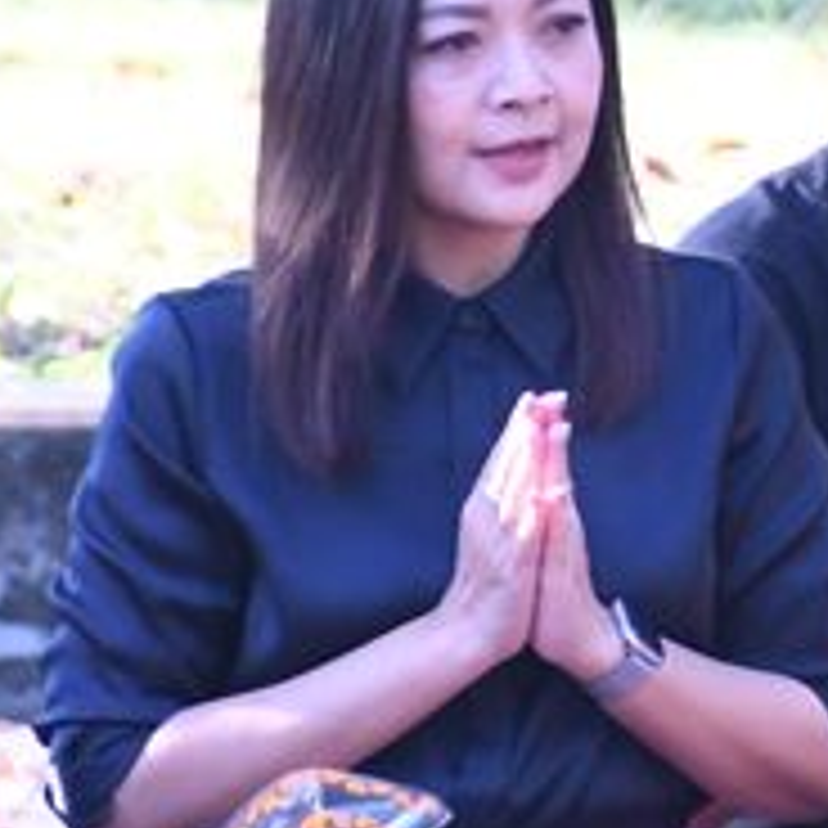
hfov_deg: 1.8
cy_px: 88
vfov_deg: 1.8
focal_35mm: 994
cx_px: 2030
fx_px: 26900
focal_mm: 140
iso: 2500
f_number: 6
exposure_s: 1/640
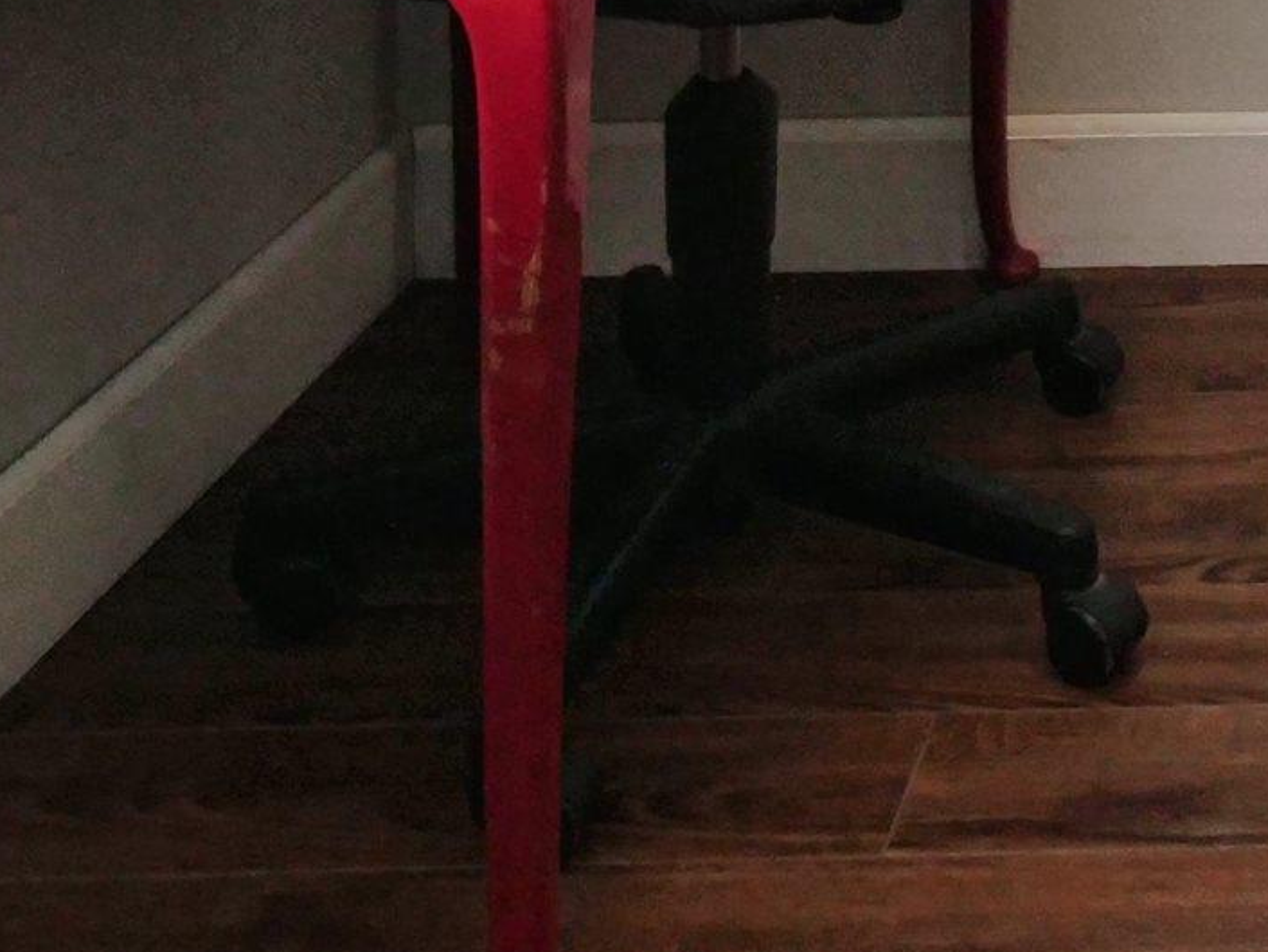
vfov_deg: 18.4
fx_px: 2235
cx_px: 1680
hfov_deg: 26.5
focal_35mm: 61
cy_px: -806
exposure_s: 1/160
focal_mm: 7
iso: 800
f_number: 5
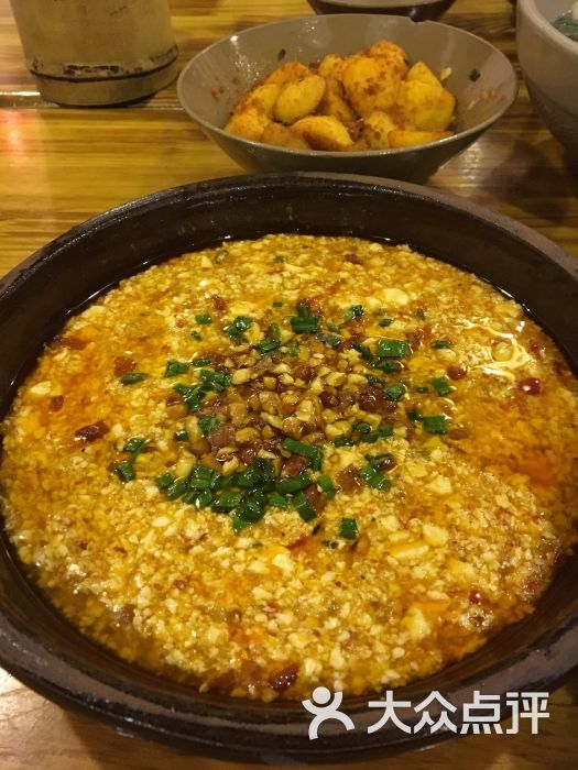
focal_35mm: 29
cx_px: 289
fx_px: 646
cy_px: 385
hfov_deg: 48.2
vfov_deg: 61.7
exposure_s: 1/17
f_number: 2.2
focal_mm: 4.15
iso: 250
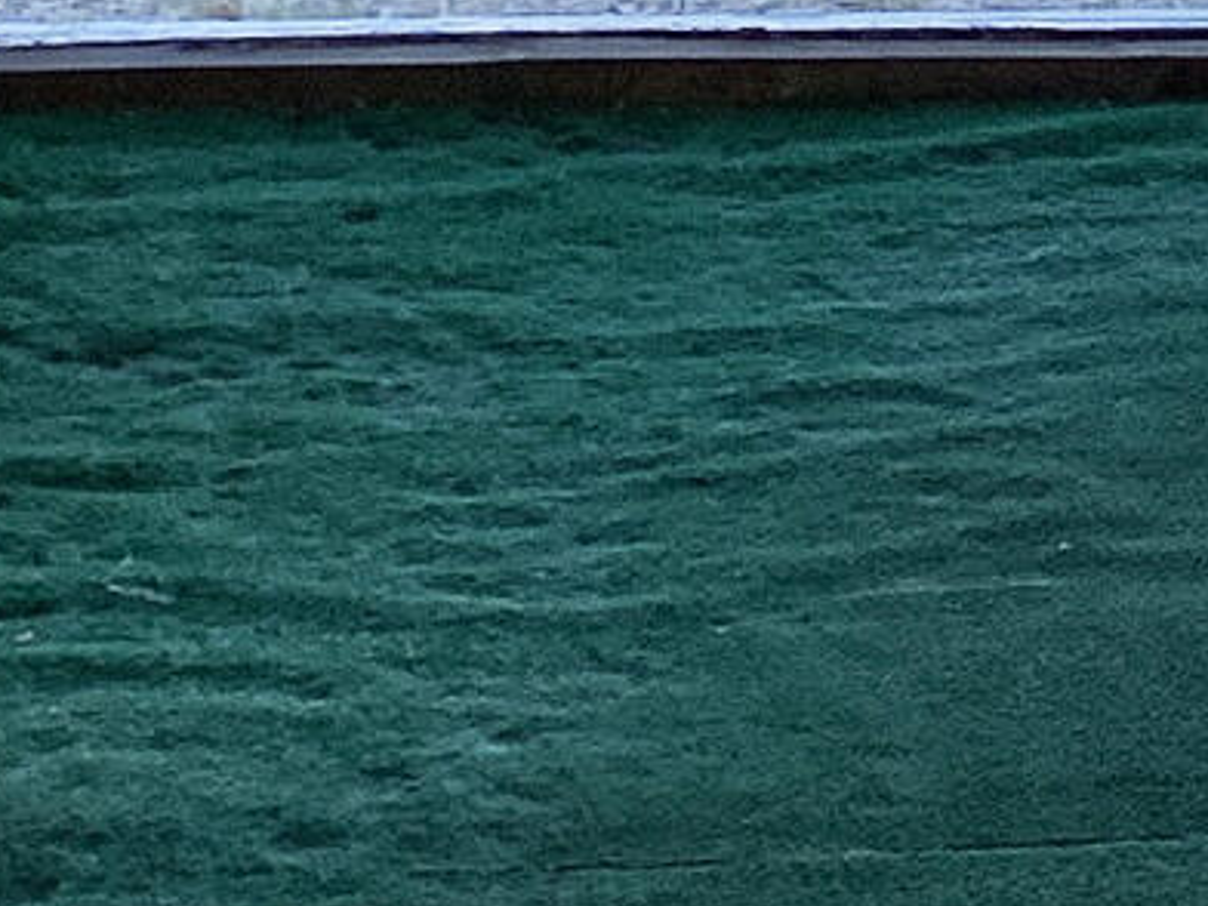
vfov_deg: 6.6
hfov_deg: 9.2
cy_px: -2022
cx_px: 2558
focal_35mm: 199
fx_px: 6945
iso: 50
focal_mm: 4.25
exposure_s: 1/120
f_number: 1.8
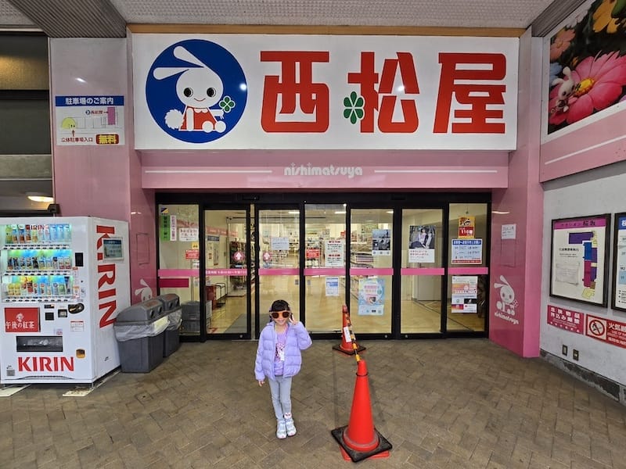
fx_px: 235
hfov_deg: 106.2
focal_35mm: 13
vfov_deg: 89.9
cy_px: 234
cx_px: 313
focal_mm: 2.2
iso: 64
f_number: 2.2
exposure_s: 1/60.2
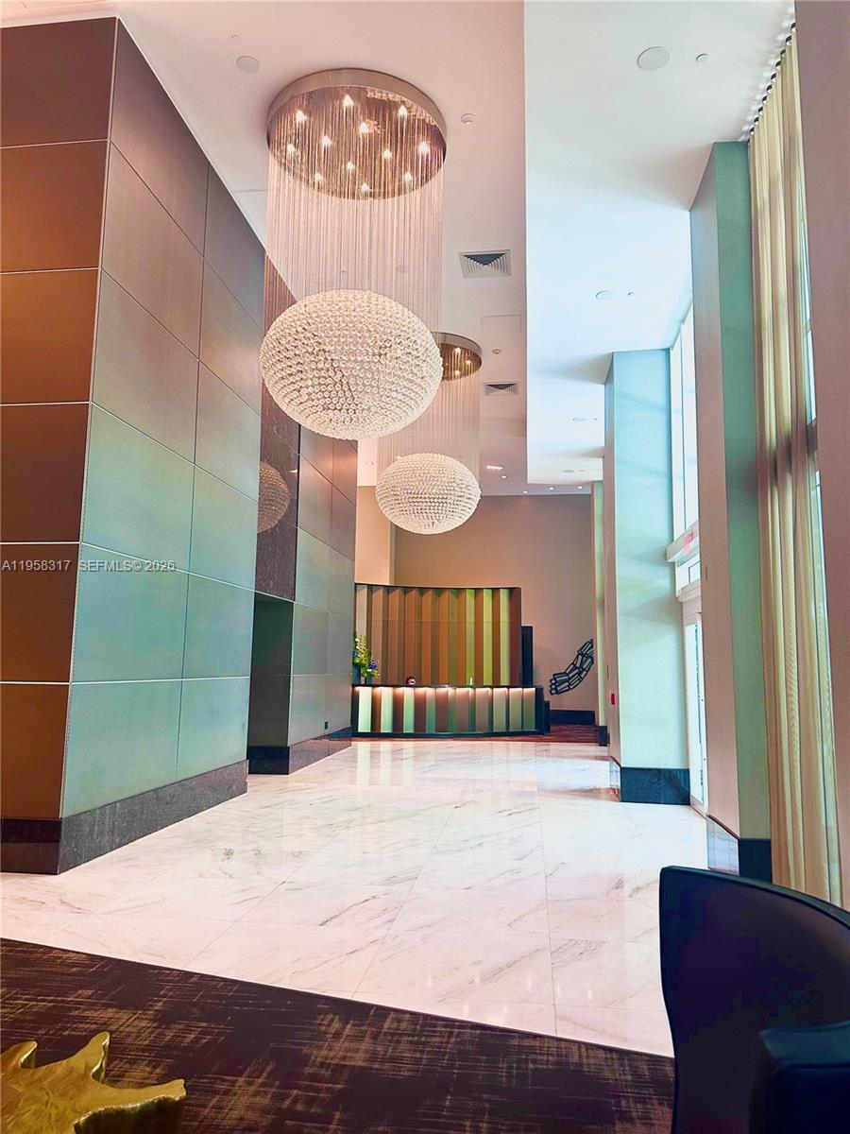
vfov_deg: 71.6
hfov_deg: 56.8
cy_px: 567
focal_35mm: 24
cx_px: 425
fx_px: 786
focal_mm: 6.86
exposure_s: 1/60
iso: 250
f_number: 1.78
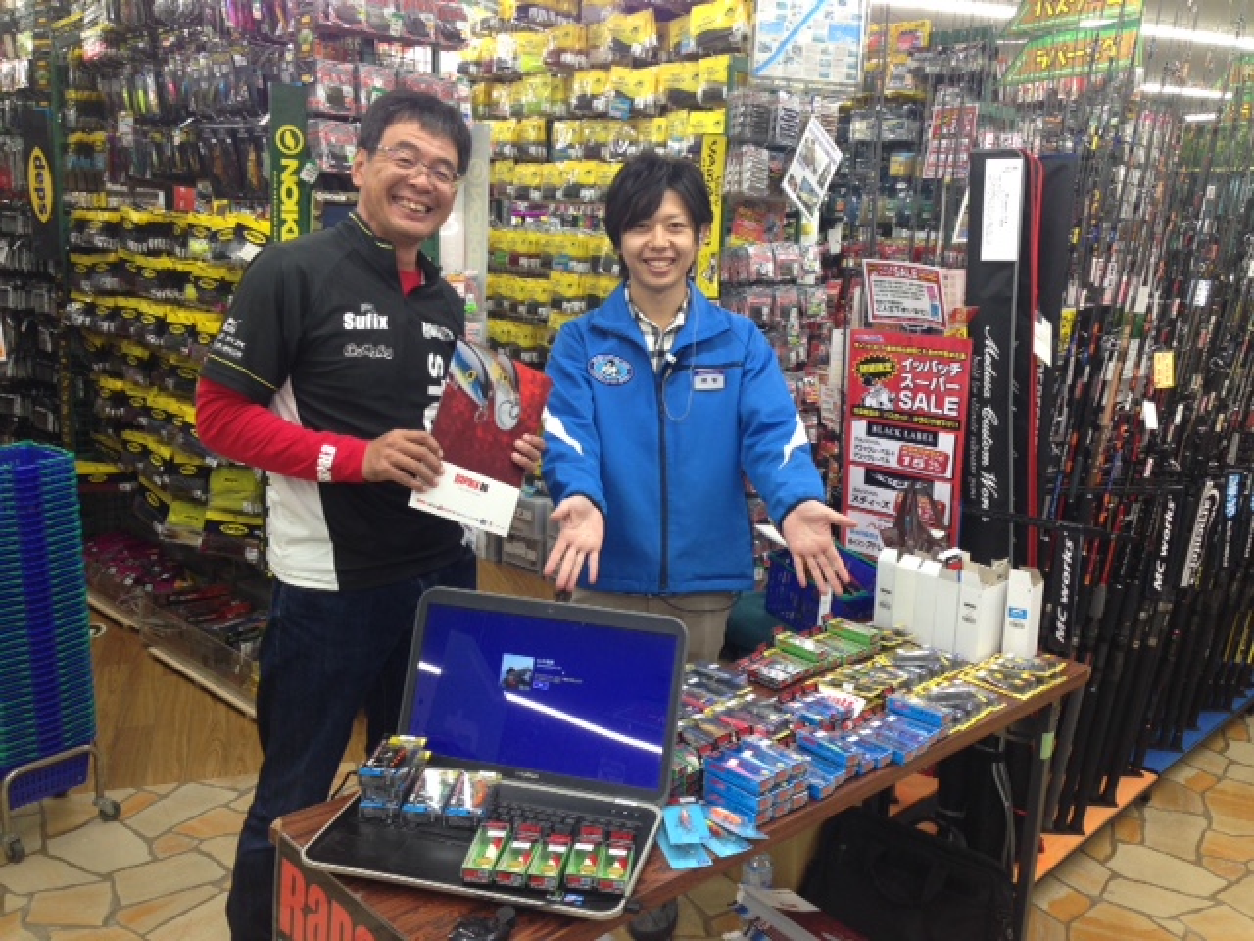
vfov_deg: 42.9
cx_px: 627
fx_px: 1195
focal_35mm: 33
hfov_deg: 55.4
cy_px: 470
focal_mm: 4.12
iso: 50
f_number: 2.4
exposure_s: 1/40
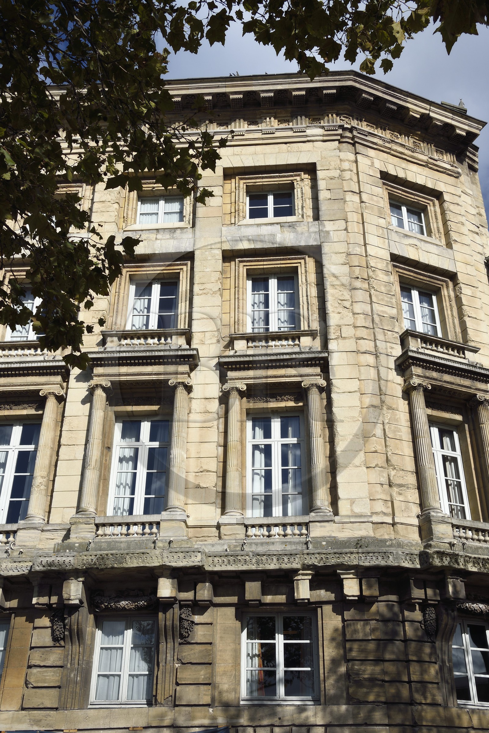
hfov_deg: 36.9
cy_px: 366
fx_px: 733
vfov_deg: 53.1
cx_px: 244
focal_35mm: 36
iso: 200
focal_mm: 36
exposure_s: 1/320
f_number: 13
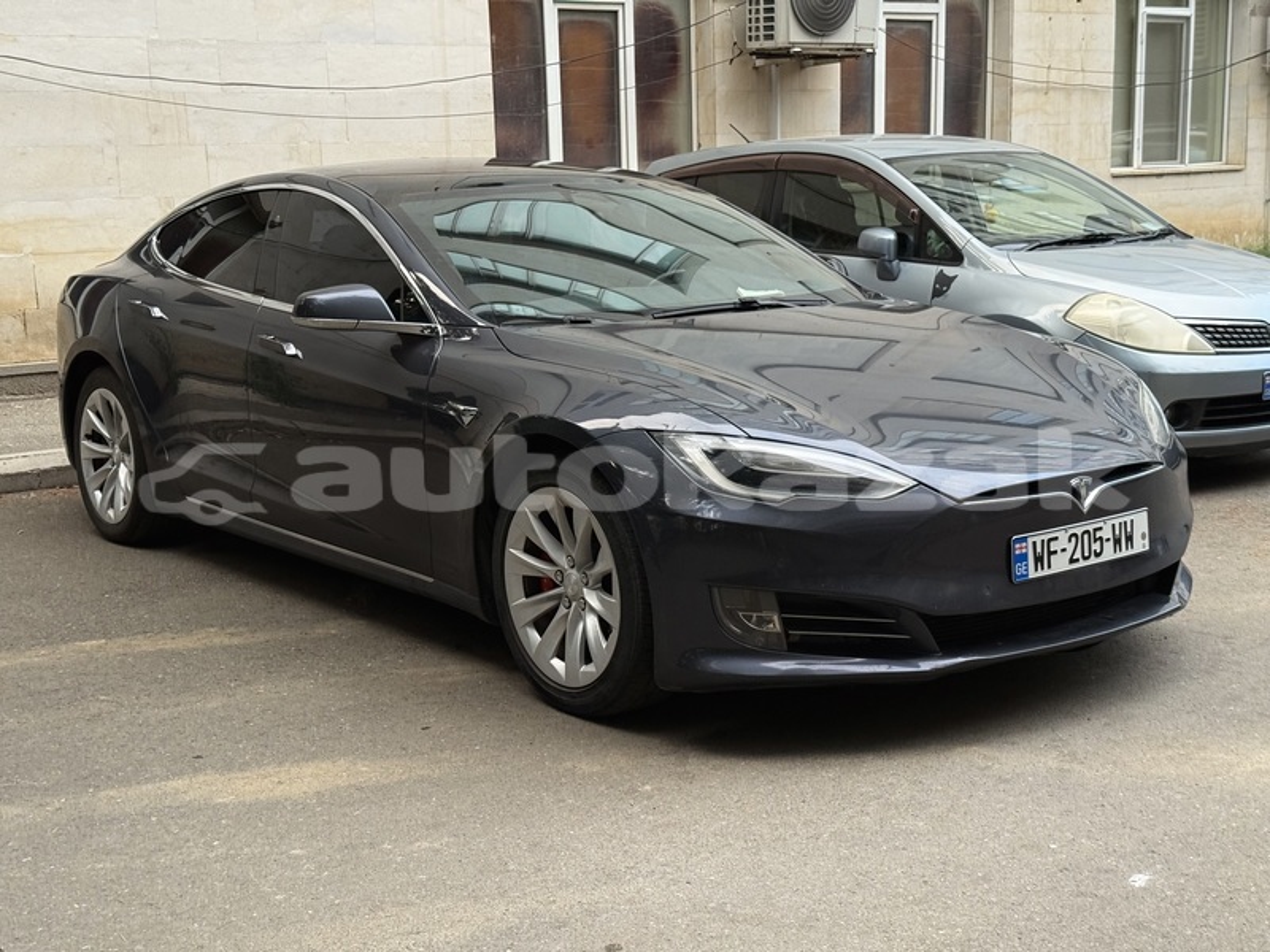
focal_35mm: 48
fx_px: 1761
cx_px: 635
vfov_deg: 30.3
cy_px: 476
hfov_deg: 39.7
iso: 200
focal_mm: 6.76
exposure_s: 1/60
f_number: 1.78
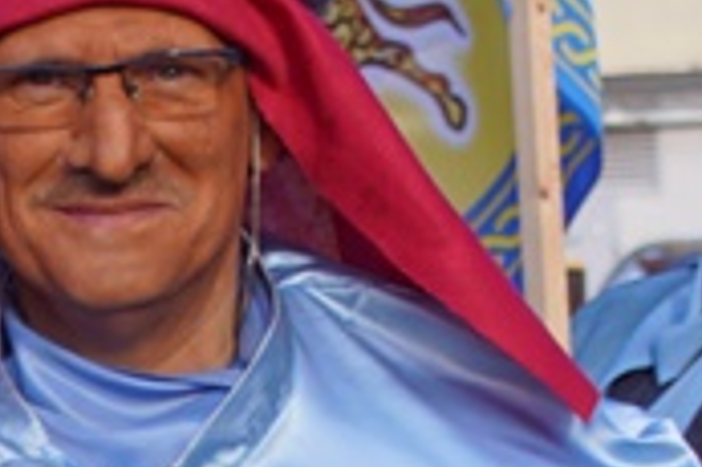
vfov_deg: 4.5
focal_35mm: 304
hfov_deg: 6.8
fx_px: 5920
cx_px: 0
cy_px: 835
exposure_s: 1/250
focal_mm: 35
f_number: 4.5
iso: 100
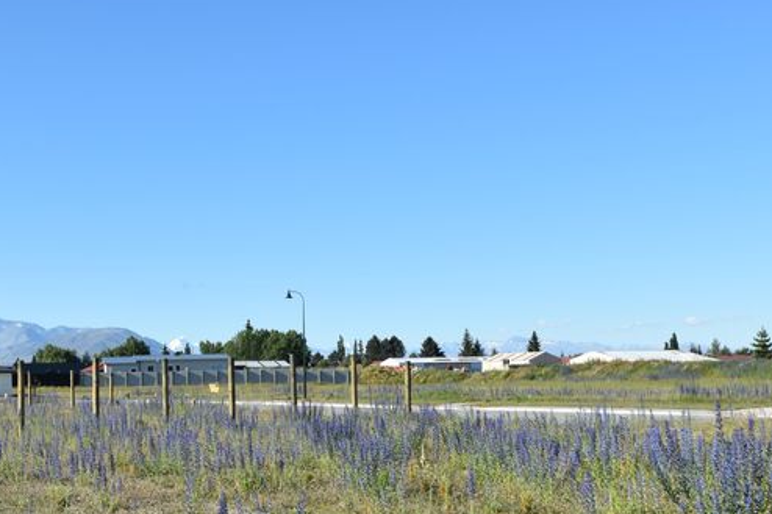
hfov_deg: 35.1
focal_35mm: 56
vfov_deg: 23.9
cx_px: 220
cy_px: 378
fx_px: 1200
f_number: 10
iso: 200
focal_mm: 24
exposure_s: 1/400
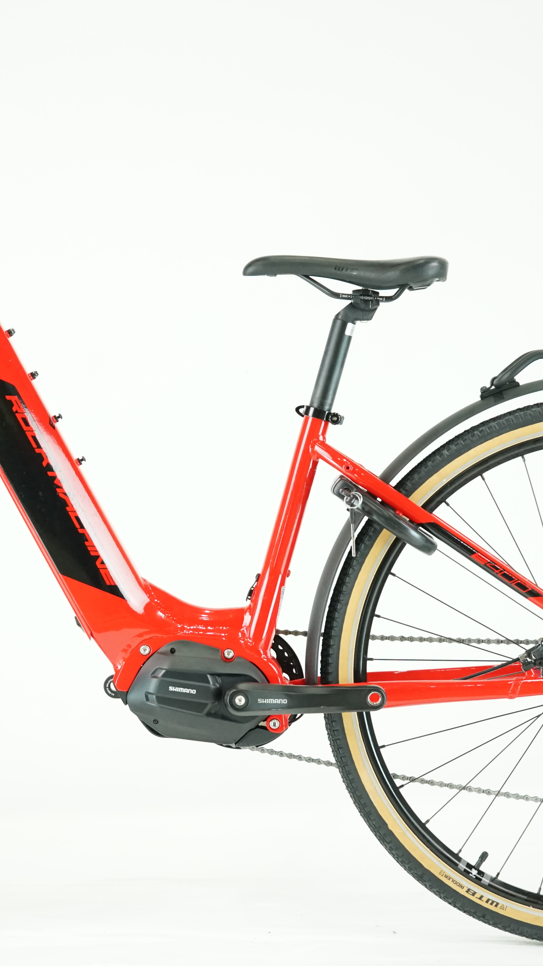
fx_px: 2227
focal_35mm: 87
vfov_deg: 24.5
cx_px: 156
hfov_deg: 13.9
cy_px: 486
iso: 2500
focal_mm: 55
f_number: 5
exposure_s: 1/200
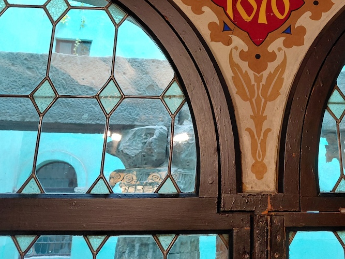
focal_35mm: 40
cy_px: 62
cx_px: 256
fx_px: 399
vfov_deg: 35.1
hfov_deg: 45.3
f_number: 1.8
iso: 160
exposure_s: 1/50.1
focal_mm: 4.69
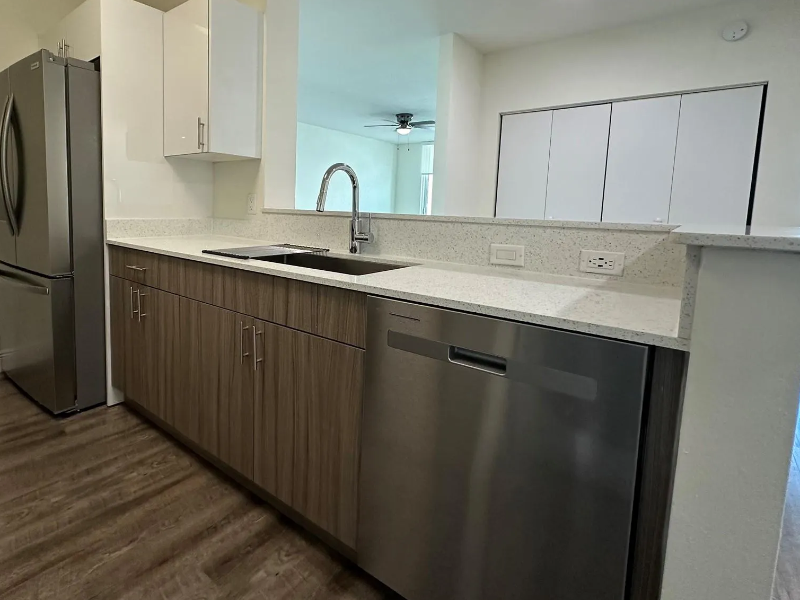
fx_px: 439
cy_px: 248
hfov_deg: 83.8
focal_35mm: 19
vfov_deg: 68.2
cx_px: 328
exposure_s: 1/120
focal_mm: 2.22
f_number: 2.2
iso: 250
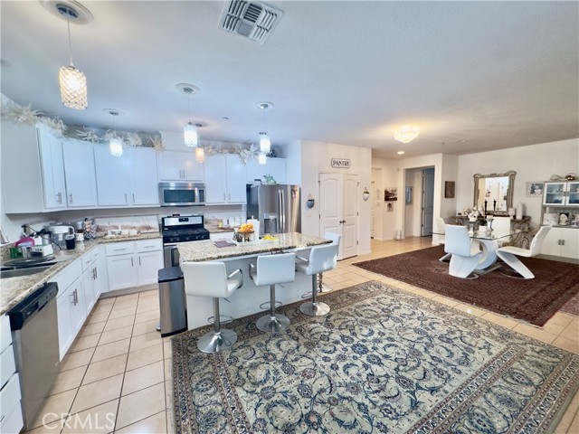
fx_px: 234
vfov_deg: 85.7
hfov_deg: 102.1
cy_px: 217
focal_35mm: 14
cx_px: 290
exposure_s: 1/60
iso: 200
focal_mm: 2.22
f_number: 2.2
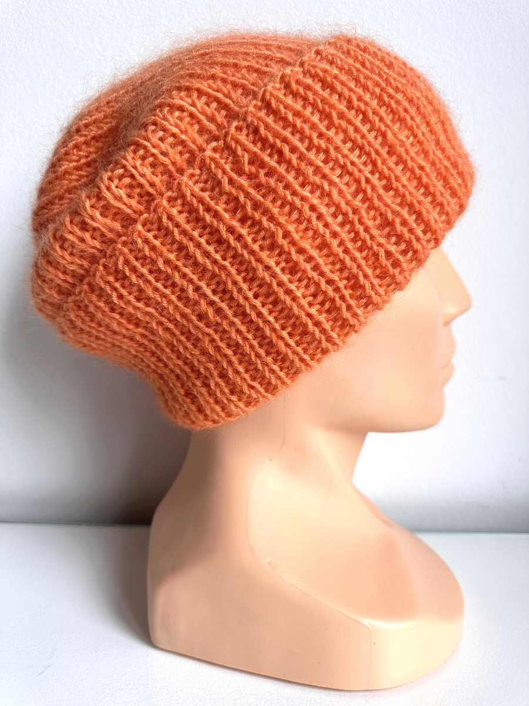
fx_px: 489
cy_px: 353
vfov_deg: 71.6
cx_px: 264
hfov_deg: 56.8
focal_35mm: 24
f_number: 1.78
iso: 64
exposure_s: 1/121
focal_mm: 6.86
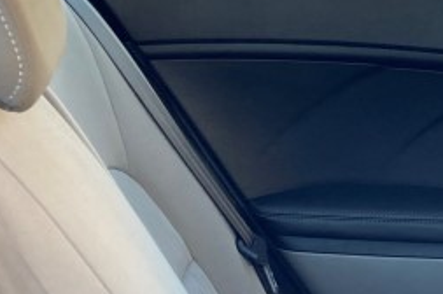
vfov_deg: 11.6
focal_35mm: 118
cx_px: 634
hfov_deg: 16.1
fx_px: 1450
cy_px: 224
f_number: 1.8
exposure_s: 1/60
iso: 50
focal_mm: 3.99
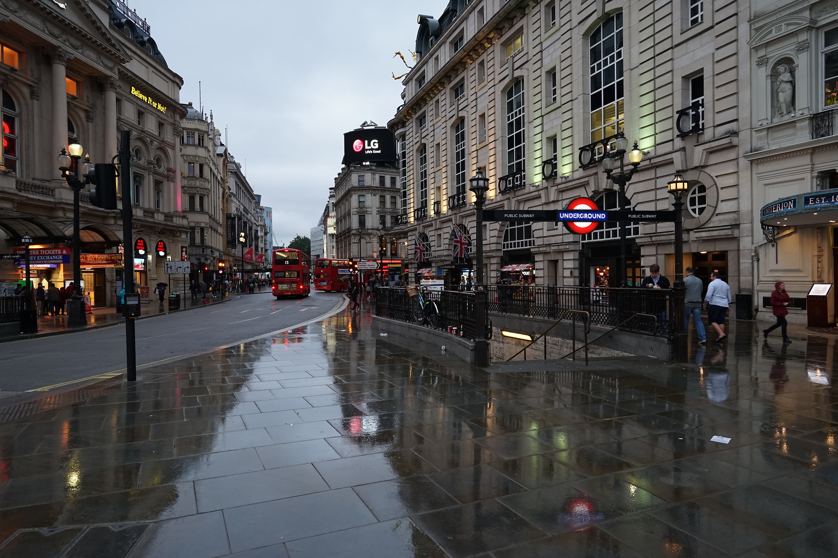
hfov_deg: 78.6
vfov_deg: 57.2
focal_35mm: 22
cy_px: 279
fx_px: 512
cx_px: 419
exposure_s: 1/60
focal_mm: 22
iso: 800
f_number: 4
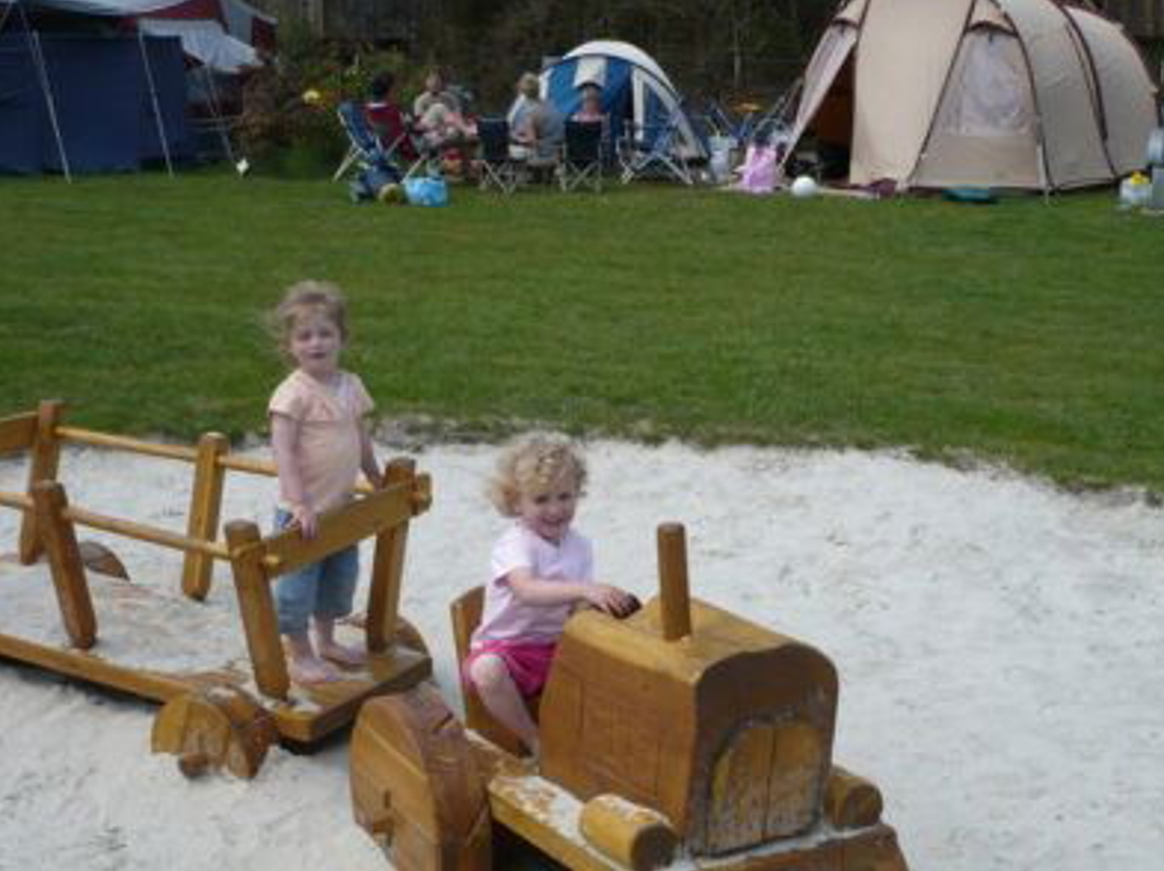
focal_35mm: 51
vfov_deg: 28.5
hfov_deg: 37.5
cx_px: 604
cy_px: 511
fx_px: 1713
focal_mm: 5.8
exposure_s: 1/1000
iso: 100
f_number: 2.8
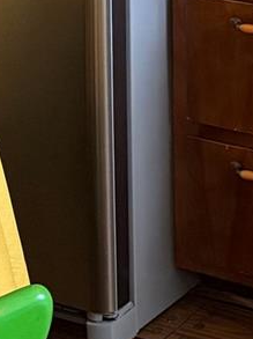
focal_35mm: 126
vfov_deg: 14.2
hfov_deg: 10.8
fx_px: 1231
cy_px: -236
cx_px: 501
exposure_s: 1/60
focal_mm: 6.76
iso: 400
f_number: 1.78
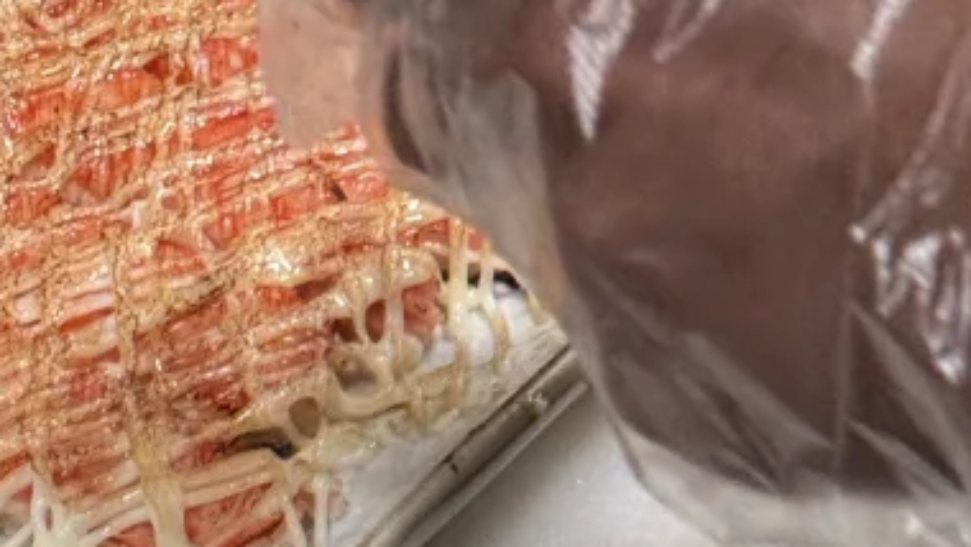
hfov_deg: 10.9
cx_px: 669
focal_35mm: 198
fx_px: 5099
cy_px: -805
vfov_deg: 5.9
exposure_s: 1/50
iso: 80
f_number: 1.78
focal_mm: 6.76
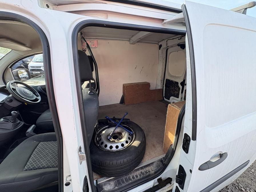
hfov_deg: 102.1
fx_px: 104
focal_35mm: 14
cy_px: 96
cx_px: 128
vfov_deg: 85.7
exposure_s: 1/135
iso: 125
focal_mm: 2.22
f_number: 2.2
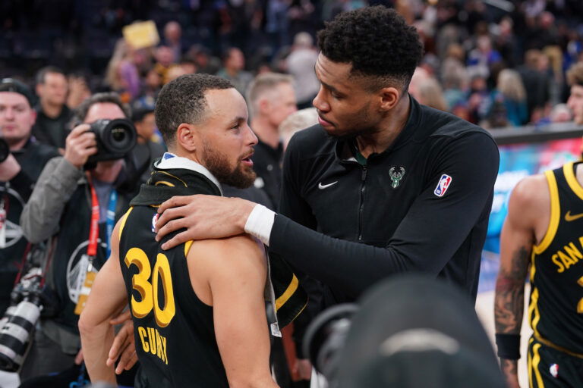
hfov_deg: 39.6
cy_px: 194
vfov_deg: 27.0
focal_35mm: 50
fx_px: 810
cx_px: 292
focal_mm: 50
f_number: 2
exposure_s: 1/800
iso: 800
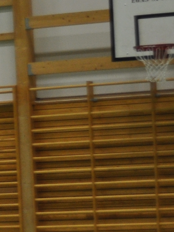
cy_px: 184
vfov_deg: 8.1
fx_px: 1628
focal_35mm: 243
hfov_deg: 5.5
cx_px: -444
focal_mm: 29
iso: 400
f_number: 4.5
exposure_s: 1/60
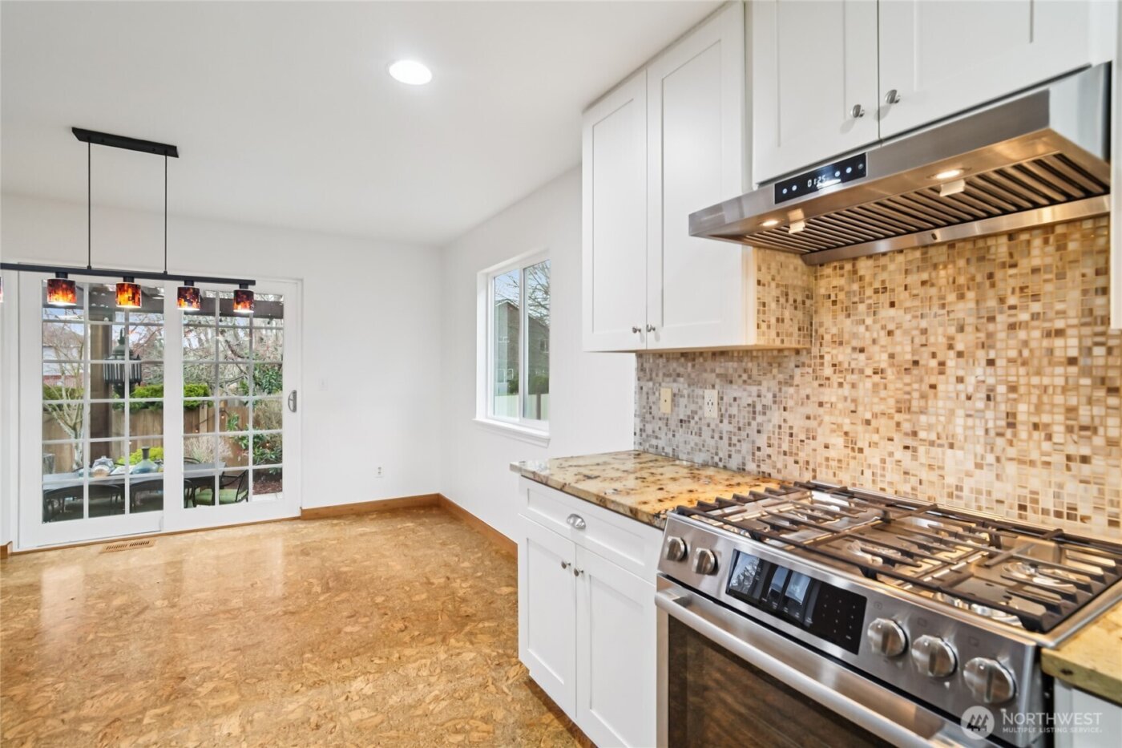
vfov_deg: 73.7
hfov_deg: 96.7
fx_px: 499
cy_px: 374
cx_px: 561
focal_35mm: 16
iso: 1600
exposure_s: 1/60
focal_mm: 16
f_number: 5.6
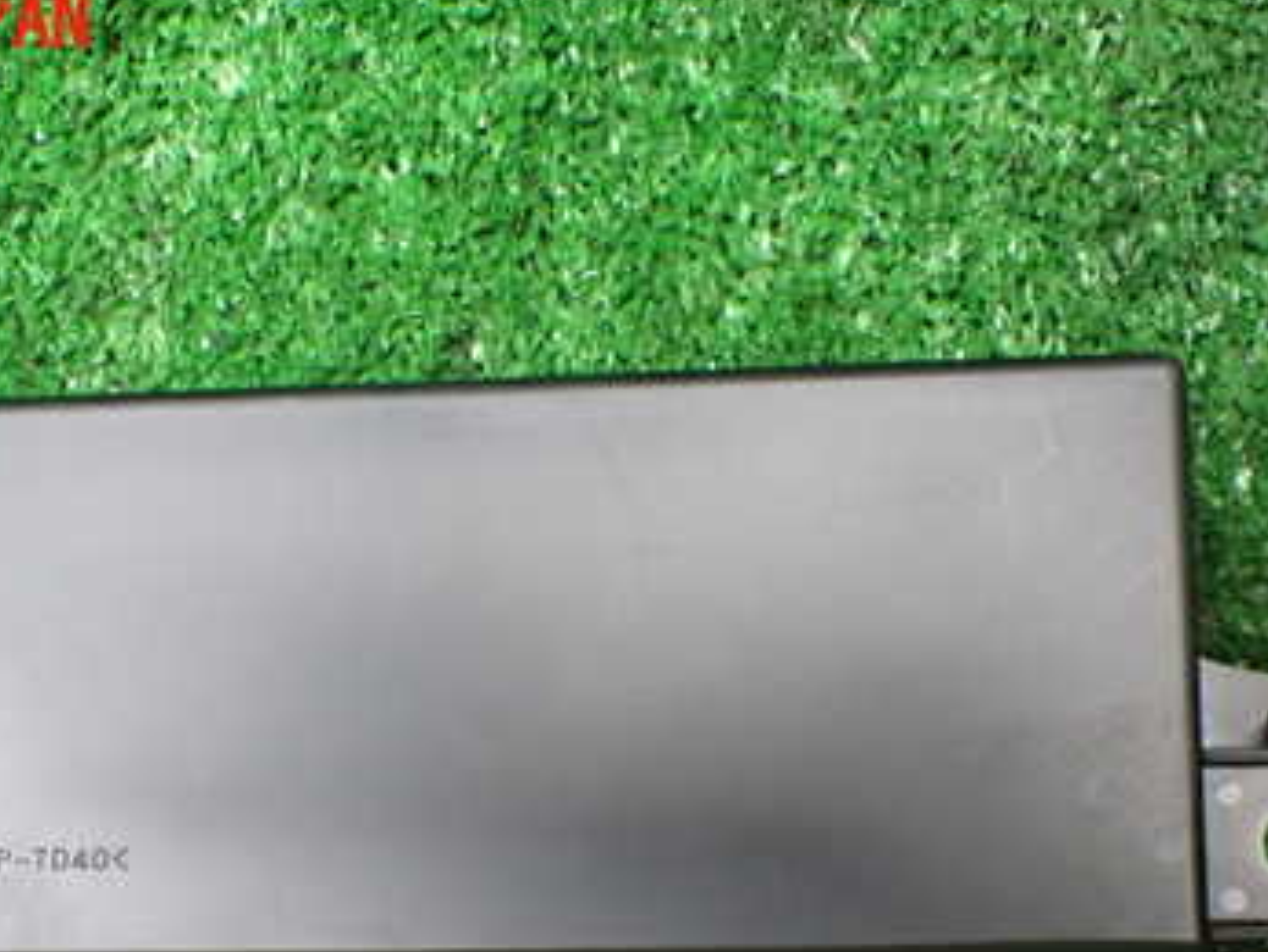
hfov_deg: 36.7
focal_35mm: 52
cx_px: 524
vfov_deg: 27.3
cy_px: 802
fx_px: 1906
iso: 500
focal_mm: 5.4
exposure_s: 1/125
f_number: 2.3
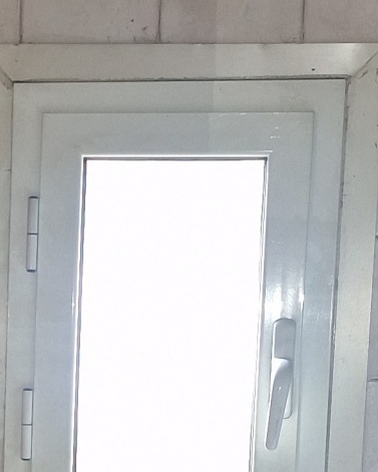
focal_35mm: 122
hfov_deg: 12.4
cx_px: -66
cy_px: 514
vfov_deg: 15.4
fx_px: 1706
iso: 640
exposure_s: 1/60
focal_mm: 6.4
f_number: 1.8
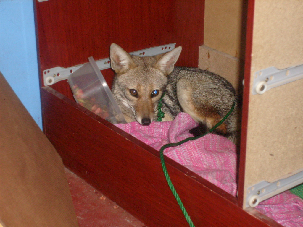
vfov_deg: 18.2
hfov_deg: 24.1
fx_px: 709
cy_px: 114
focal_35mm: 81
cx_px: 152
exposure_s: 1/90
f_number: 4.2
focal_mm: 13.7
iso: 100
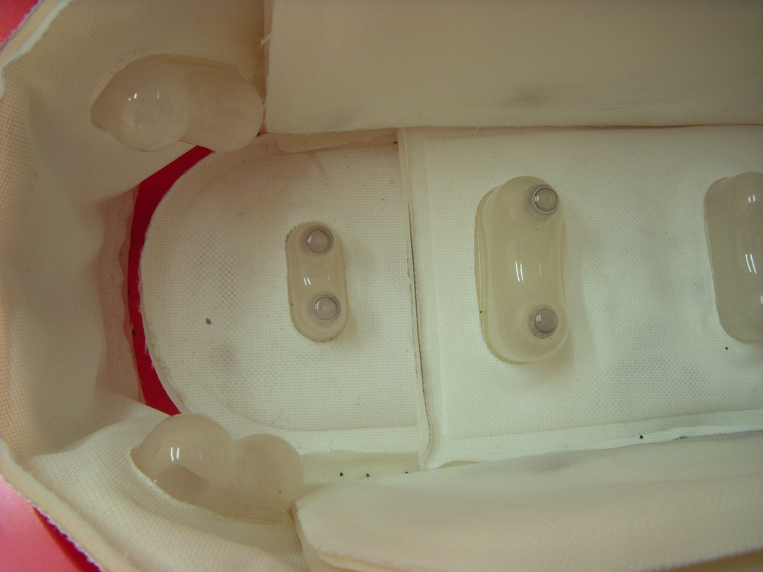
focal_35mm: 38
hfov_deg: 49.0
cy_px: 286
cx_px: 382
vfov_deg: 37.7
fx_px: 838
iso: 200
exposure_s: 1/30
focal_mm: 6.3
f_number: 3.3
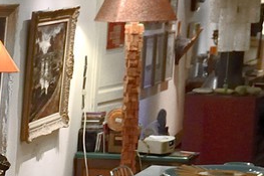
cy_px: 430
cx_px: -411
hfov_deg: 11.2
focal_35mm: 146
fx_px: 1070
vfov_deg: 8.5
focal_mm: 24
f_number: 4.5
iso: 1600
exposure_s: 1/60
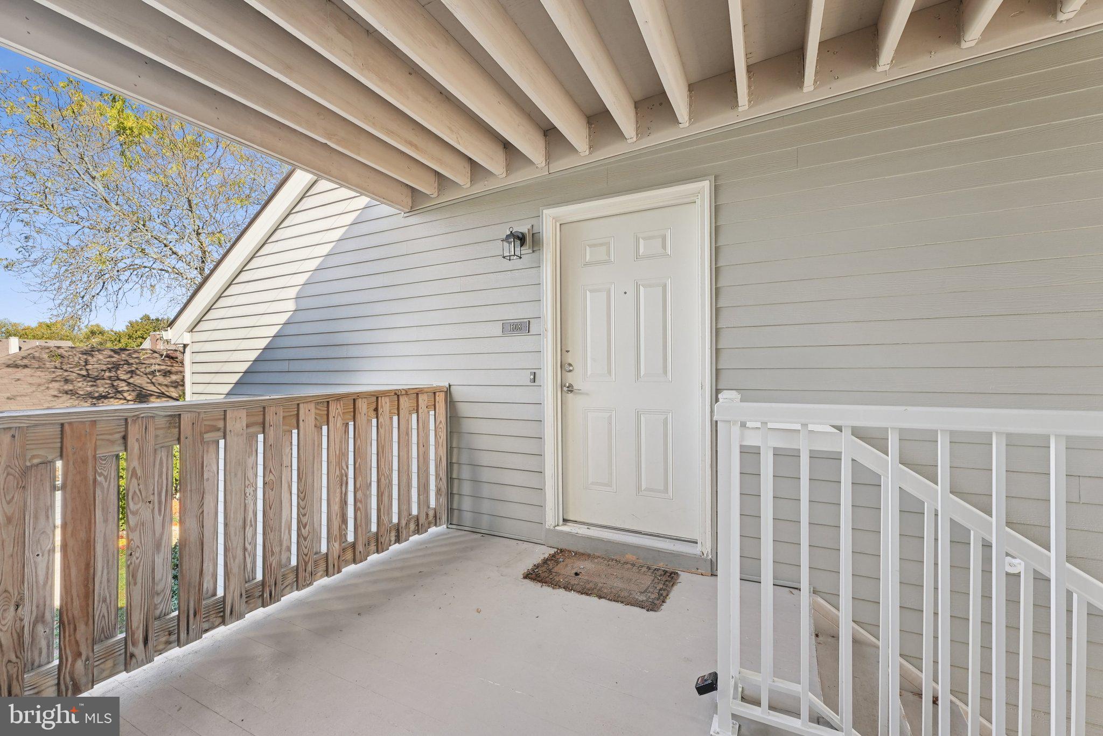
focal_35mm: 14
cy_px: 368
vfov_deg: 81.3
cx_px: 552
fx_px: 429
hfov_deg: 104.2
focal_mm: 14
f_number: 9
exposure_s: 1/30
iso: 320
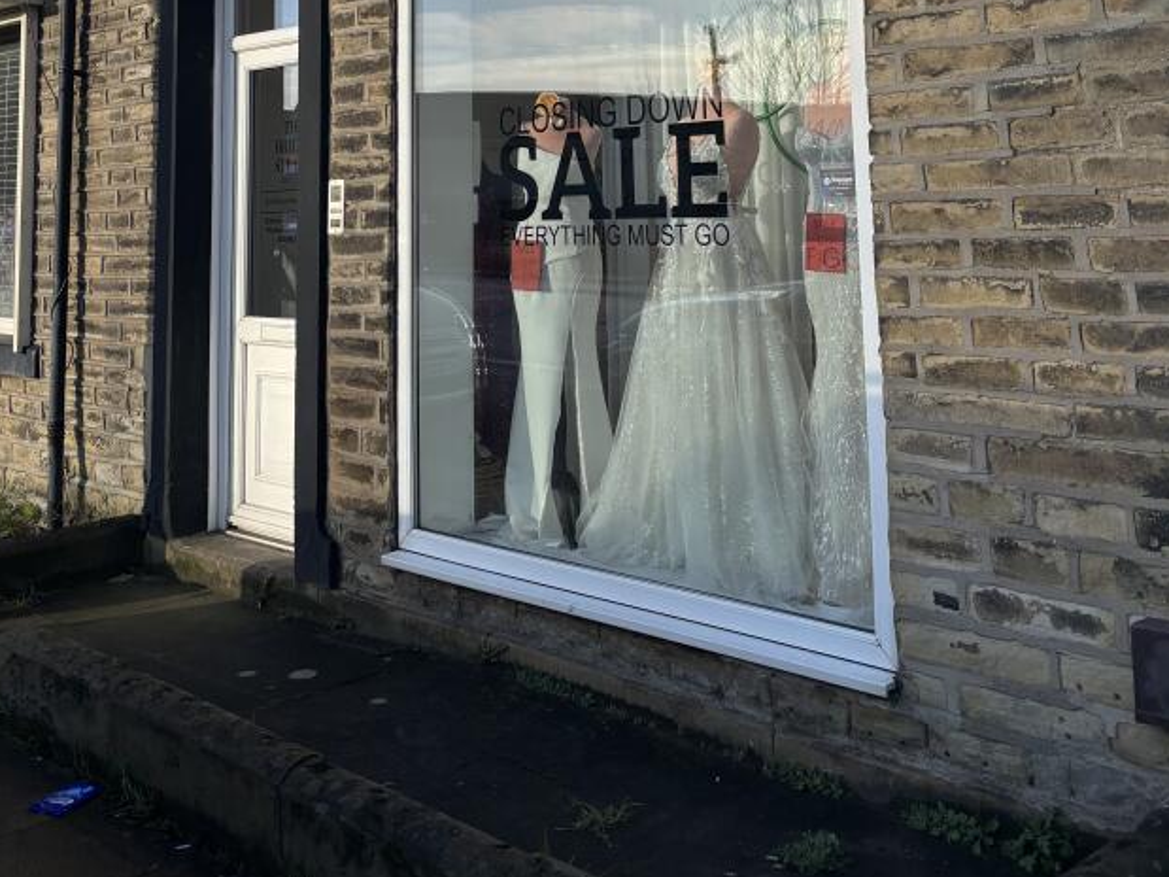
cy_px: 13
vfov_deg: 31.3
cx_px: 527
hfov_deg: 43.8
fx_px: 1452
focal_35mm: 43
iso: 50
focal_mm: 5.96
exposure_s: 1/1721
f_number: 1.6
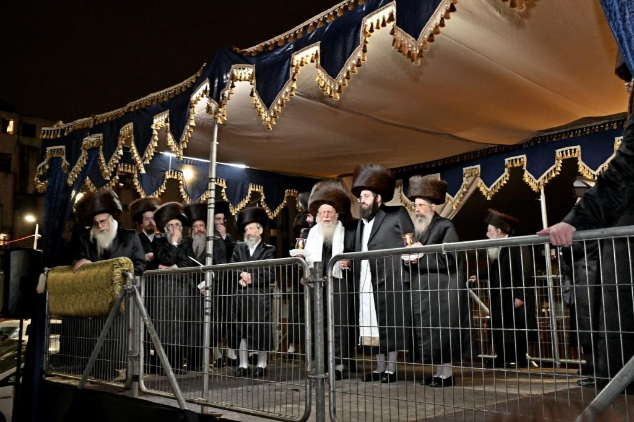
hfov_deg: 53.1
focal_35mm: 36
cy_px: 211
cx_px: 317
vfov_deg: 36.8
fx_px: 634
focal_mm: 24
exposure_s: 1/160
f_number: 4
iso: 800
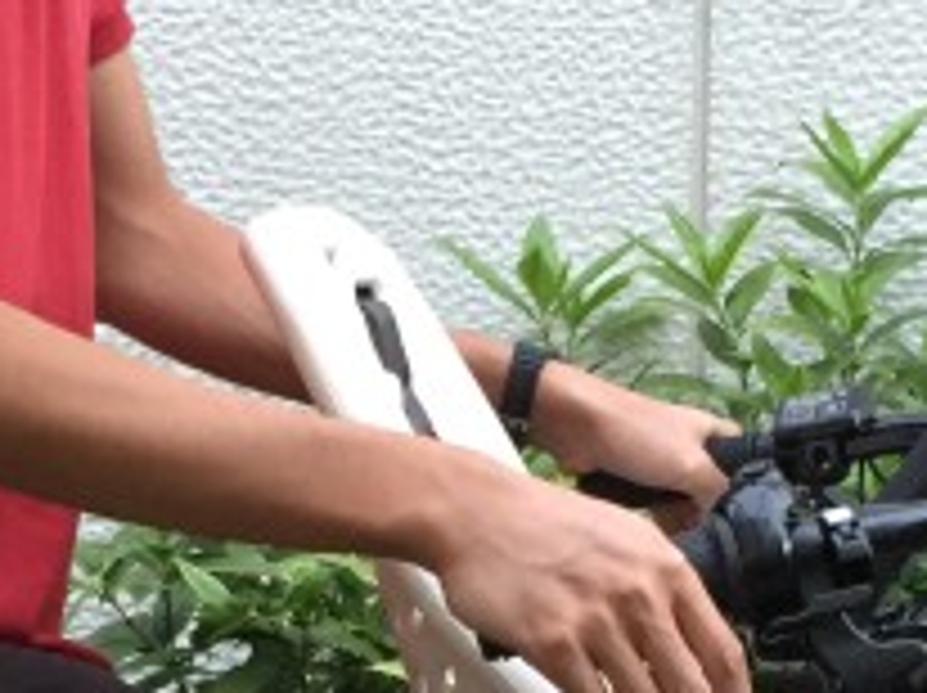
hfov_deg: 15.5
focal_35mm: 127
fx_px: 3397
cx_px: 392
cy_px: 889
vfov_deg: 11.4
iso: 160
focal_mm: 4.15
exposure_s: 1/30
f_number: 2.2
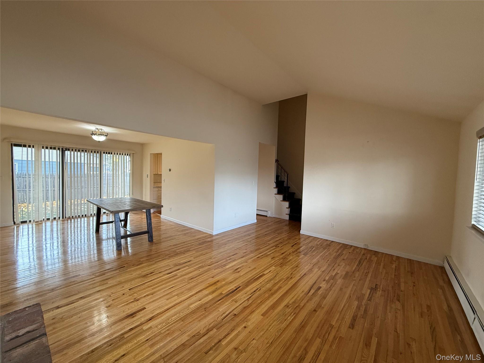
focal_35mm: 14
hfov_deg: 102.1
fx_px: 196
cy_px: 182
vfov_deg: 85.7
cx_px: 242
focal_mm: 2.22
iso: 320
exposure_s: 1/120
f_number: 2.2
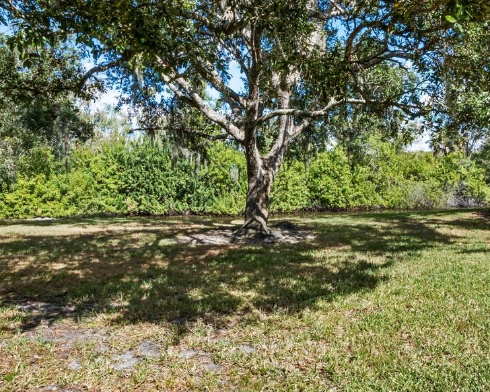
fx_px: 435
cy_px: 172
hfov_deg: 58.2
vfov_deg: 48.4
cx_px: 298
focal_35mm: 30
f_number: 10
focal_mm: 7
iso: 250
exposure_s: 1/160
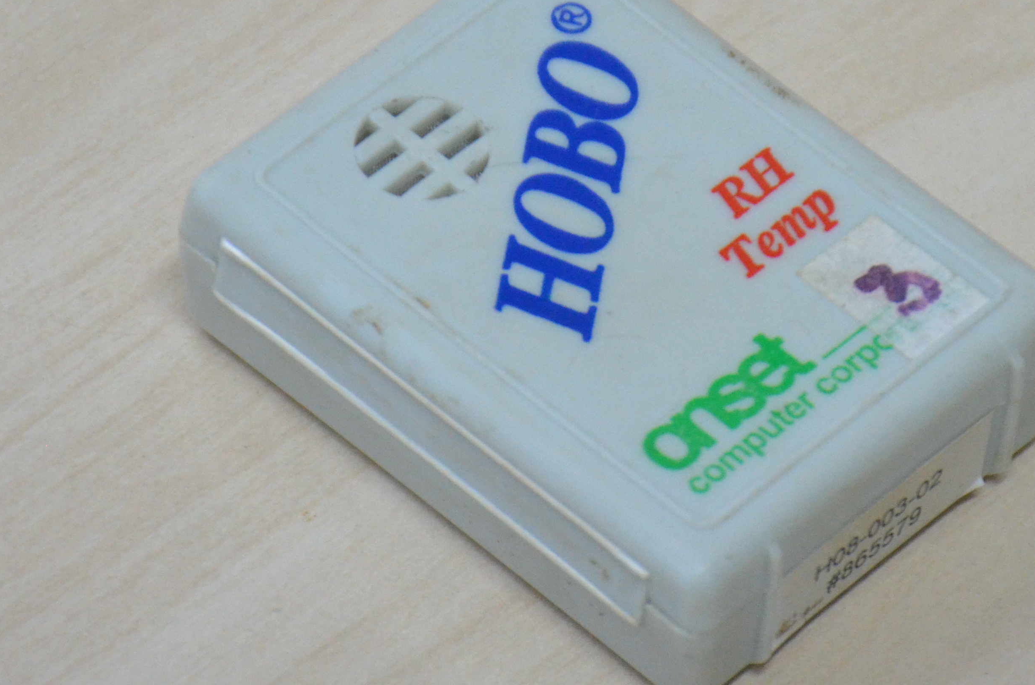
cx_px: 614
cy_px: 252
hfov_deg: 4.9
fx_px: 12134
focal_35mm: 423
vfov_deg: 3.2
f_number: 5.6
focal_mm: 140
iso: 3200
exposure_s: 1/320
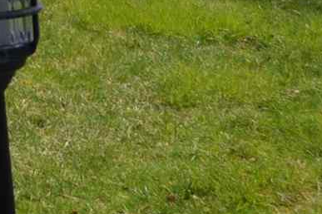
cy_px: -273
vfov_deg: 9.5
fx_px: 1170
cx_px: -553
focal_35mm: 131
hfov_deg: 11.5
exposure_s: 1/160
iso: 100
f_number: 6.3
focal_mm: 11
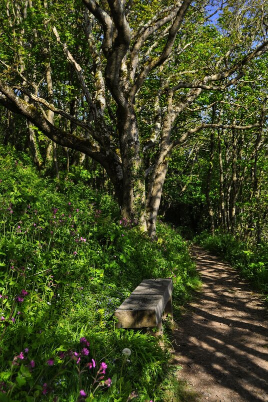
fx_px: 436
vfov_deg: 49.6
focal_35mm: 39
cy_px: 201
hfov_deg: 34.2
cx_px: 134
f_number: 6.3
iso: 250
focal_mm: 26
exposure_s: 1/160
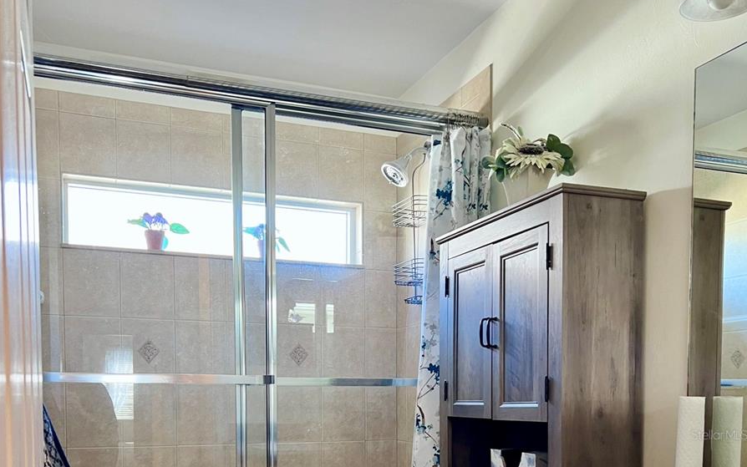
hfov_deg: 52.7
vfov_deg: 32.5
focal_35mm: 37
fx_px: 753
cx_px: 374
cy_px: 434
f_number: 1.5
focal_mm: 5.7
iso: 80
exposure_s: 1/60
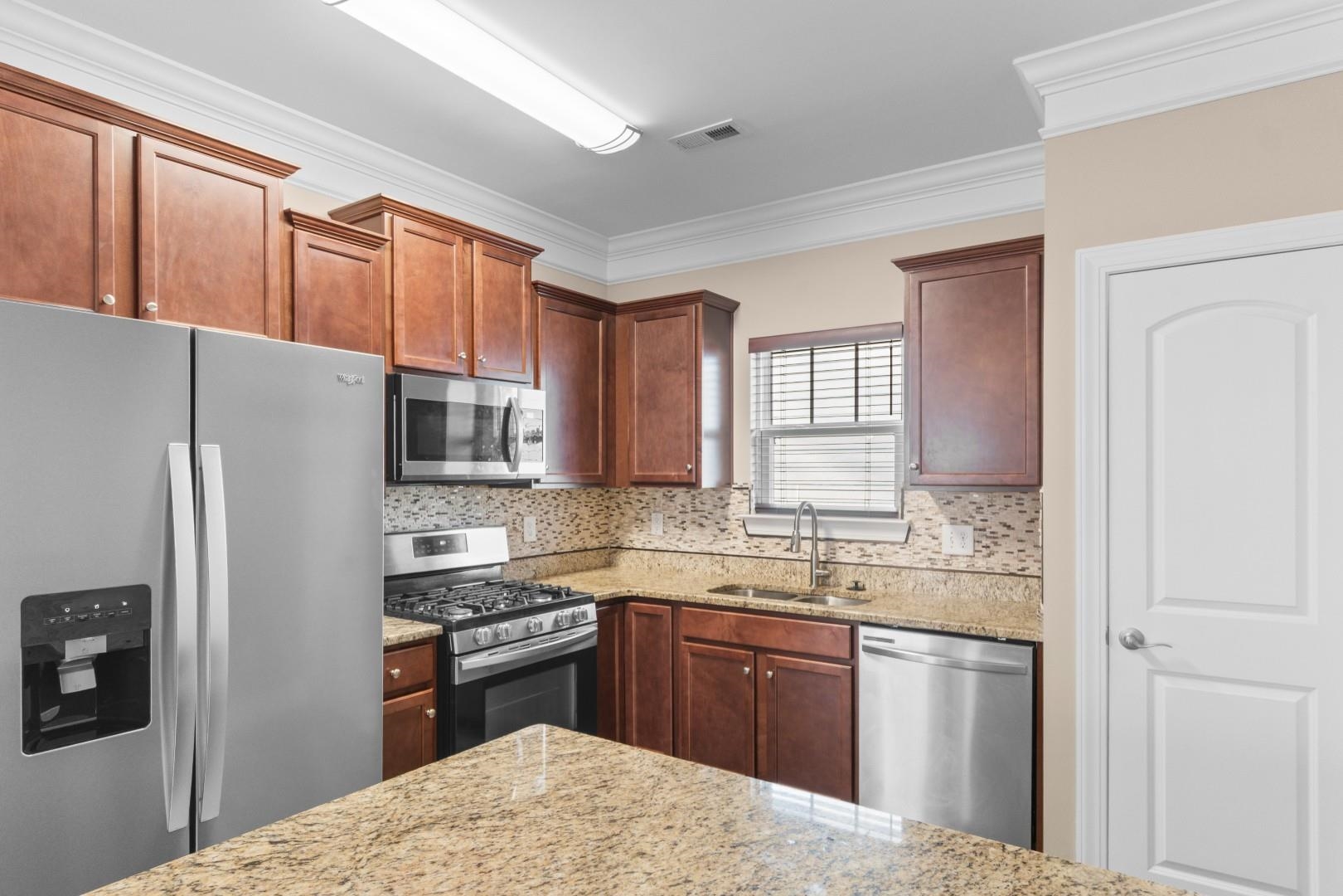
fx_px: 709
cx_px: 672
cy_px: 448
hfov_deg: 86.9
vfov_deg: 64.6
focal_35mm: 19
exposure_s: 1
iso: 100
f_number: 4.8
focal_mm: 13
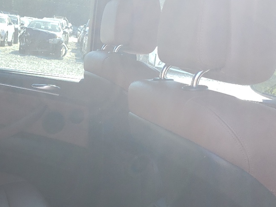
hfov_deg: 28.8
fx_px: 510
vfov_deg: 22.1
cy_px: 207
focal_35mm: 64
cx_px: 18
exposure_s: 1/286
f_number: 1.5
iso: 50
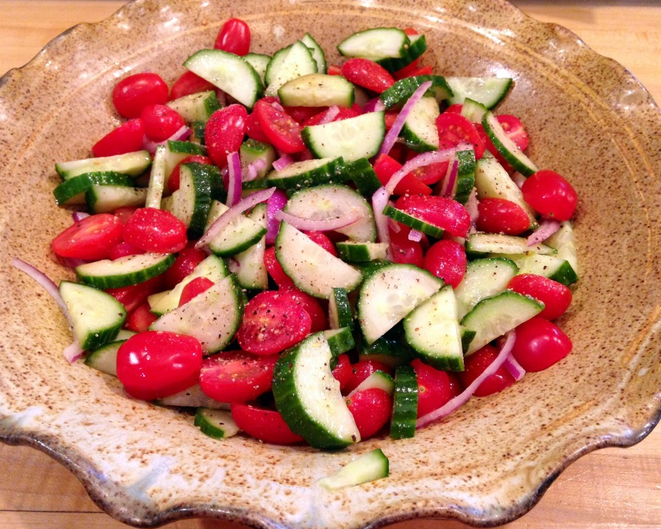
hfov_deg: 51.5
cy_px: 264
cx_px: 321
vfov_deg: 42.2
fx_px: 685
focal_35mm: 35
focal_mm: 4.12
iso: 200
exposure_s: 1/20
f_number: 2.4
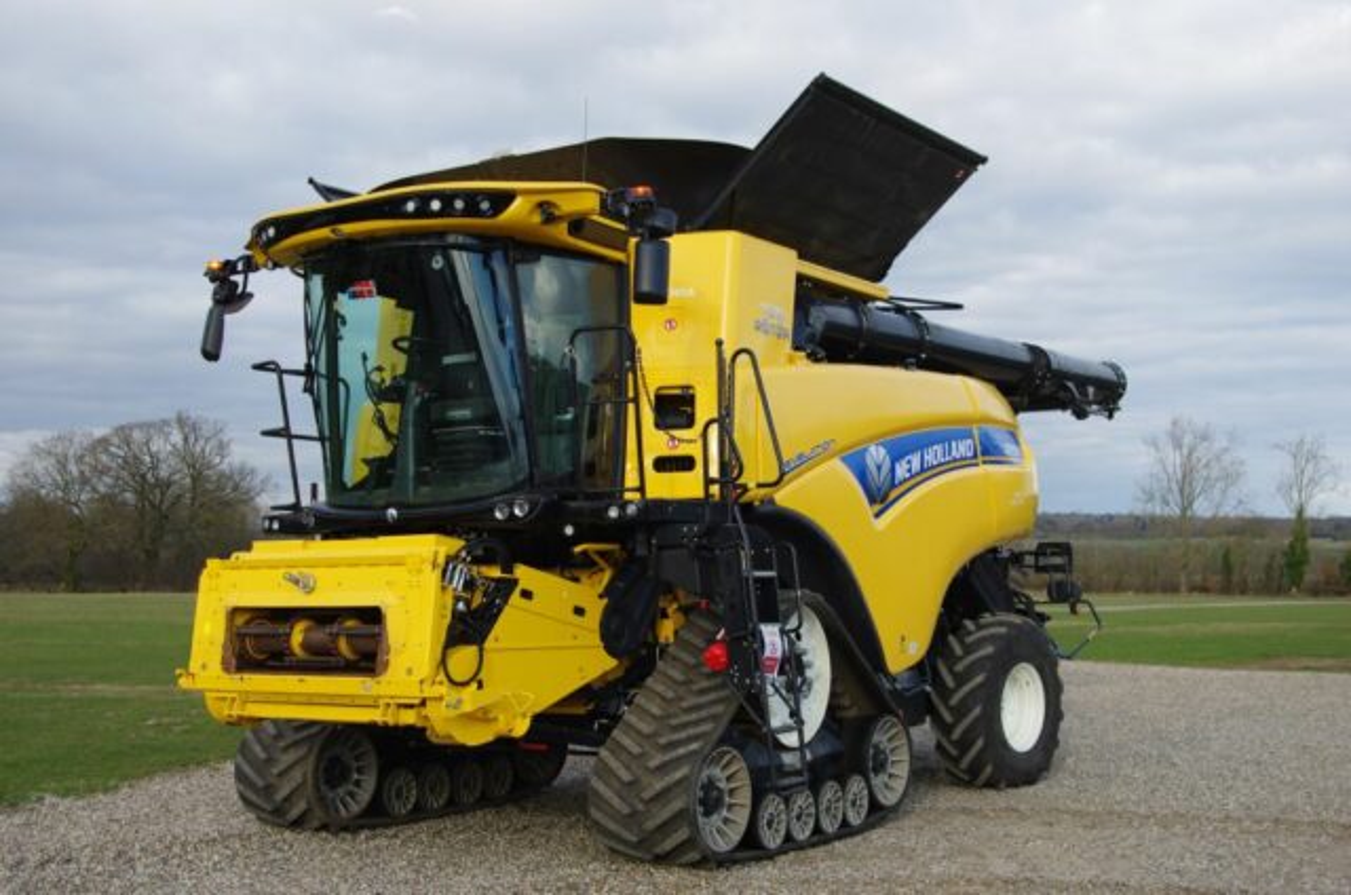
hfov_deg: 46.5
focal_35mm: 42
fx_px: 1573
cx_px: 676
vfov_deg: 31.8
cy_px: 448
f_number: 5.6
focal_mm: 28
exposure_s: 1/125
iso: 100
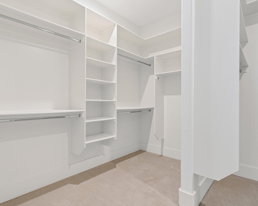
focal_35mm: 19
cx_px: 119
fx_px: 145
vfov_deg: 70.8
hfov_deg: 83.1
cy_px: 102
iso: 1250
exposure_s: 1/3
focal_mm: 16
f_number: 9
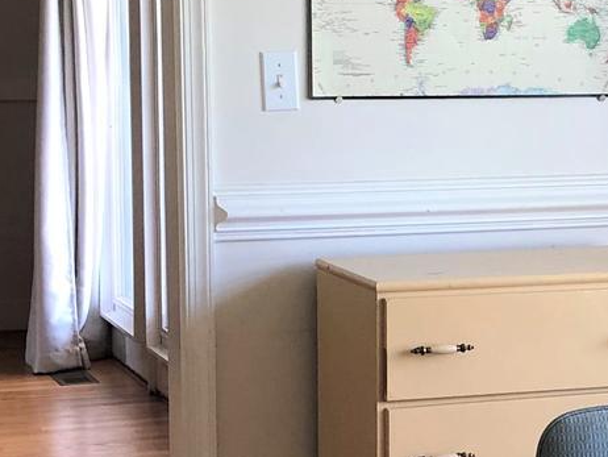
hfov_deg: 15.7
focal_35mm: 124
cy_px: 296
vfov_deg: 12.0
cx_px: 544
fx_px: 2179
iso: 20
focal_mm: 4
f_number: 1.8
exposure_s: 1/40
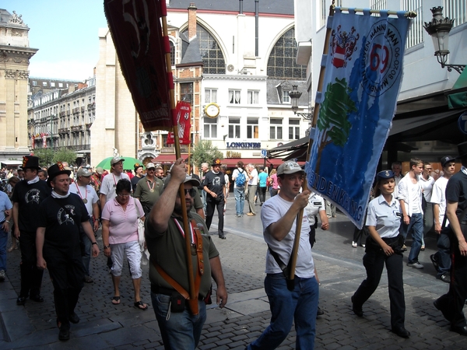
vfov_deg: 40.7
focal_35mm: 35
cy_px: 175
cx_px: 234
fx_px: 472
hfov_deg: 52.6
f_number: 2.8
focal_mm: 5.7
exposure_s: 1/296
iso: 64
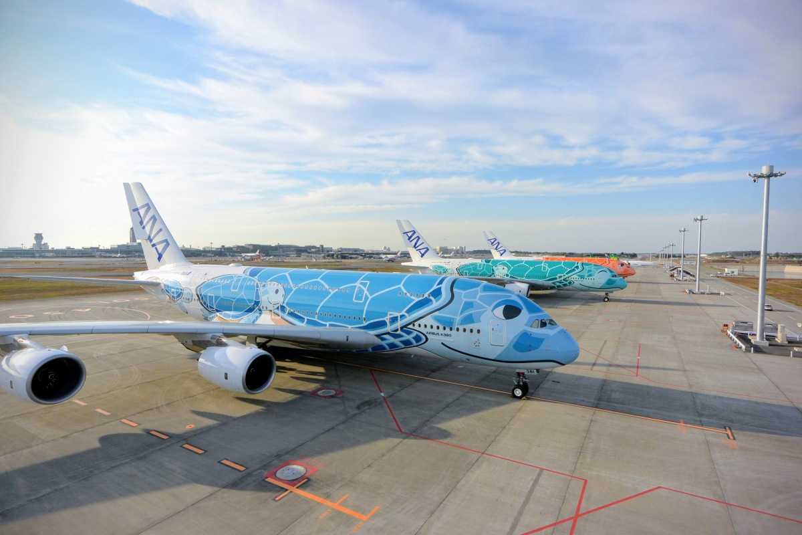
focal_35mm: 18
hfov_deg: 90.0
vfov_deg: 67.4
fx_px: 401
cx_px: 401
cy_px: 268
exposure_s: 1/1000
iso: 160
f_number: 5.6
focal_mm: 6.7
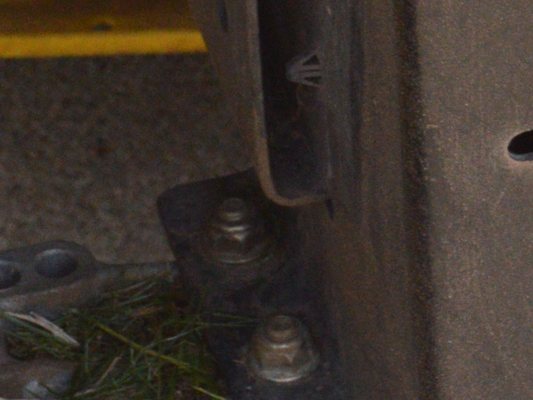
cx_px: 1530
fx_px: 7050
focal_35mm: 458
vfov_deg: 3.2
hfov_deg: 4.2
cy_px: 30
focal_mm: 55
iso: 800
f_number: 9
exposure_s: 1/320
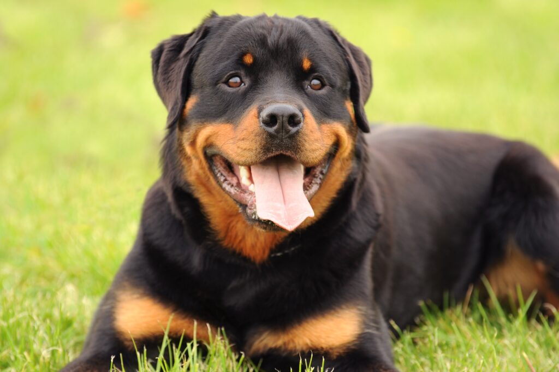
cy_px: 186
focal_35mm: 200
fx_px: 3103
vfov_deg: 6.9
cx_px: 280
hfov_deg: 10.3
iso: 320
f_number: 4.5
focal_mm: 200
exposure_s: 1/160
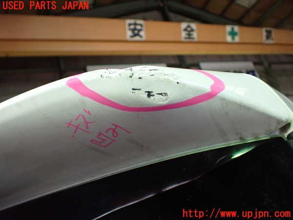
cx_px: 146
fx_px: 254
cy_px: 110
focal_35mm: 30
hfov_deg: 60.0
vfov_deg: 46.8
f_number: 2.3
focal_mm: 5.4
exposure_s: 1/125
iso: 800
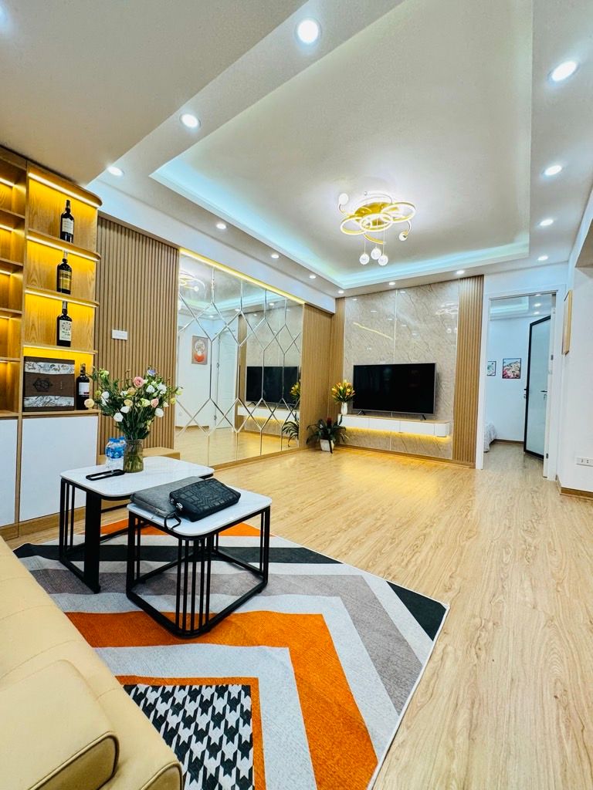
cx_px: 296
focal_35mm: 14
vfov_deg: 102.1
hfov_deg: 85.7
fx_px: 320
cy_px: 395
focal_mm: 2.22
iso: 100
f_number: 2.2
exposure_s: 1/100
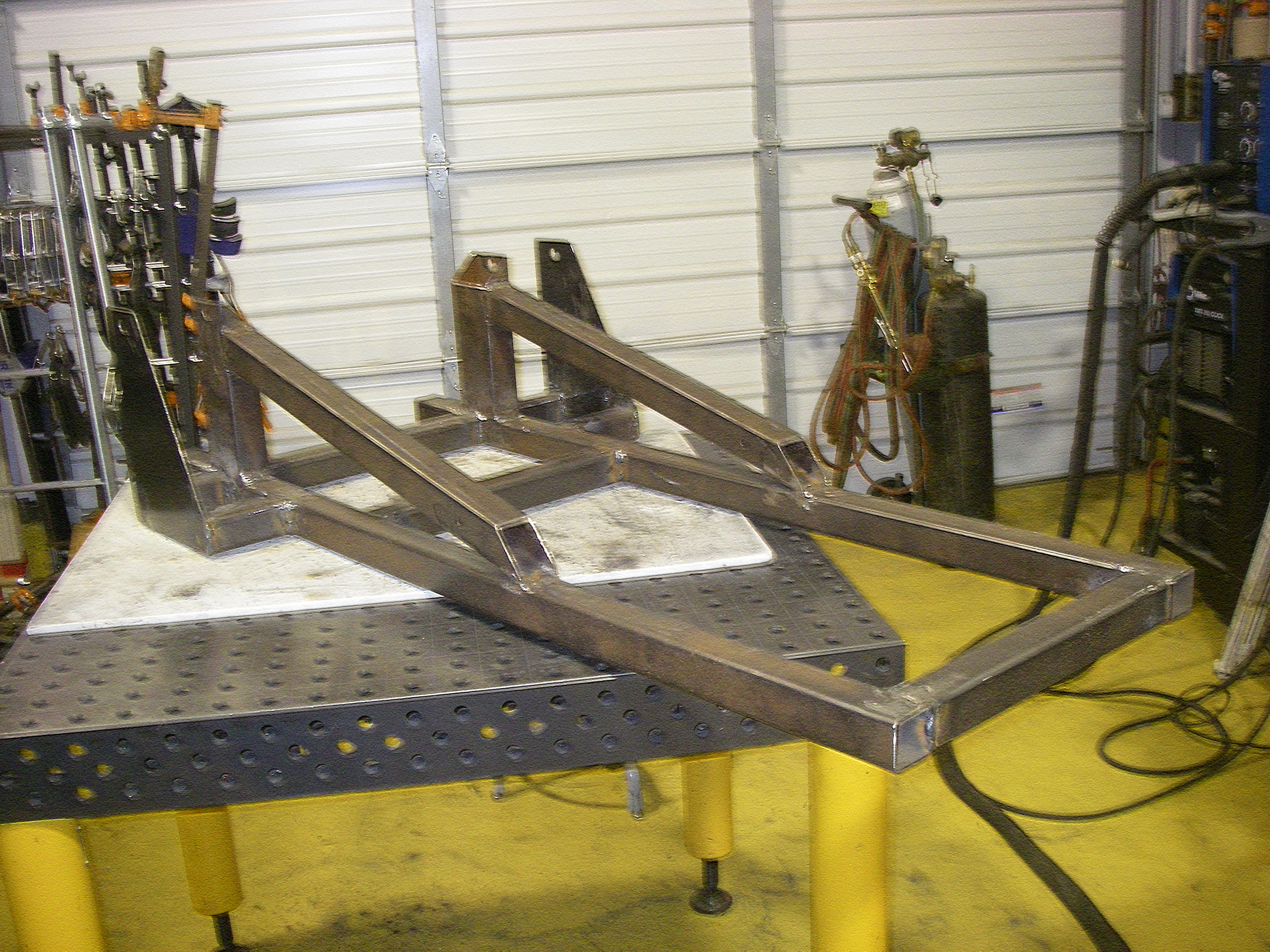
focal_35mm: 38
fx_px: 1394
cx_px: 635
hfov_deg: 49.0
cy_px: 476
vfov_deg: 37.7
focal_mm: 6.3
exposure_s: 1/5
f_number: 3.3
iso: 400
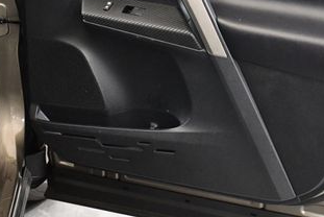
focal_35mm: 74
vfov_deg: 18.4
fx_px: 667
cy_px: 73
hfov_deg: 27.0
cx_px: 235
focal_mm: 18
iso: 3200
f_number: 3.5
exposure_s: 1/80
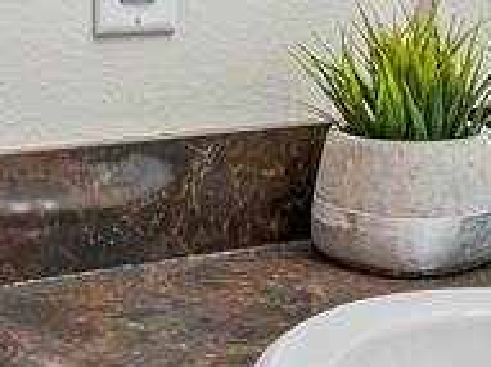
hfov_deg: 19.1
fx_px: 1460
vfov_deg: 13.9
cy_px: -96
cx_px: 185
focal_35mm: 103
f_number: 9
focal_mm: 16
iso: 400
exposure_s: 1/15
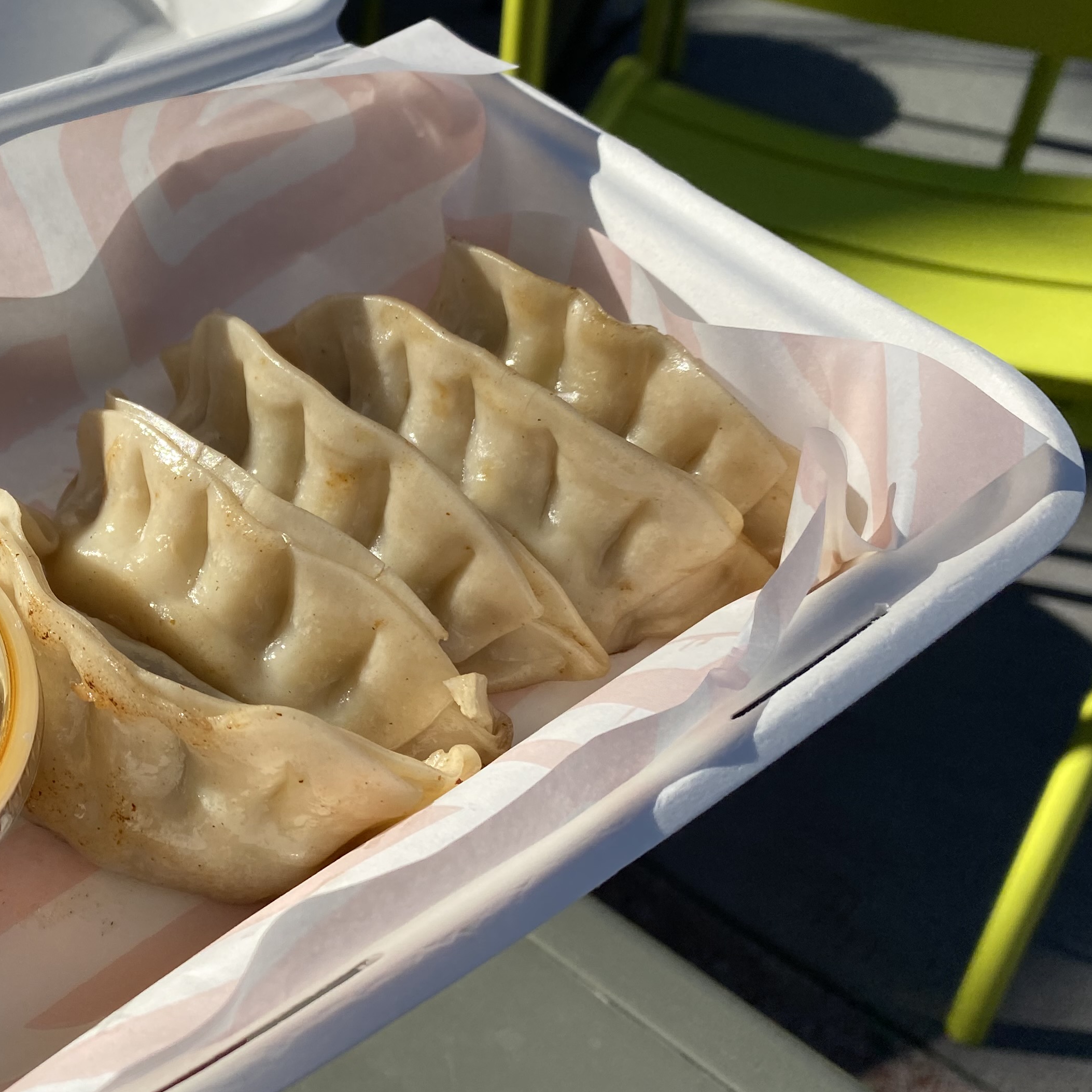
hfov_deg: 35.5
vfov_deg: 38.1
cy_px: 411
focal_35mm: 44
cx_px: 63
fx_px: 1570
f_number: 1.8
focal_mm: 4.25
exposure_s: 1/2967
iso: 32
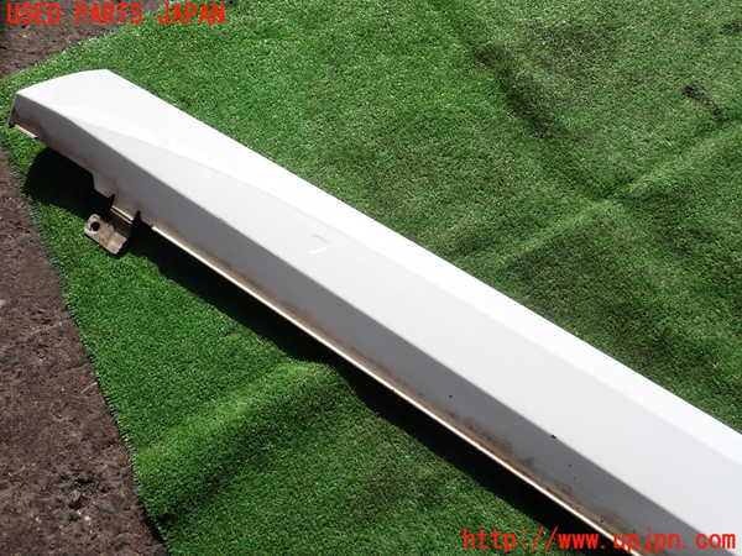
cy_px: 278
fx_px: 536
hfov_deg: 69.4
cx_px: 371
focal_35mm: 25
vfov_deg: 54.9
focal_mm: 4.5
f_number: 8
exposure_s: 1/200
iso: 100
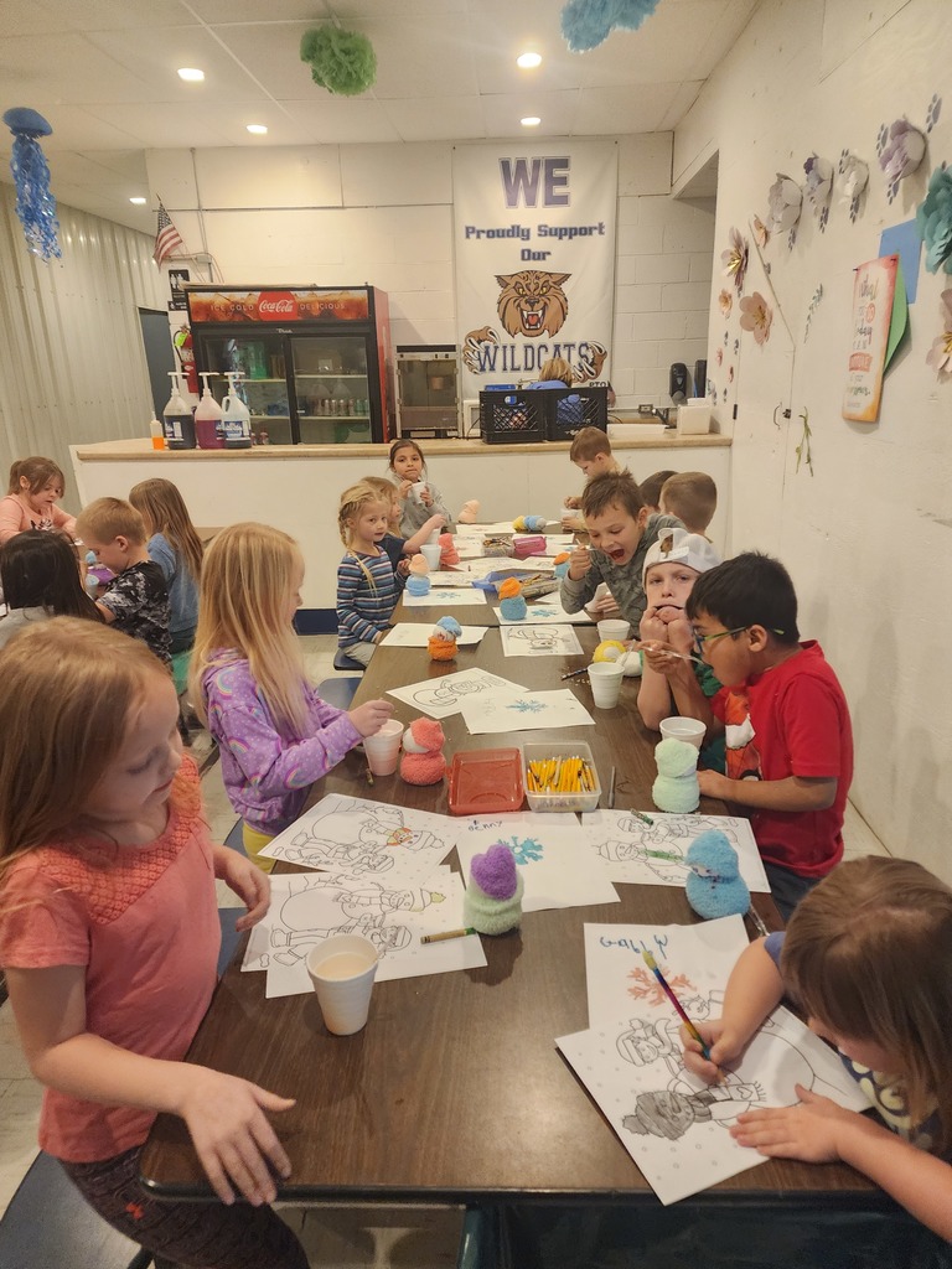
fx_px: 843
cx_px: 476
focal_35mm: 23
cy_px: 634
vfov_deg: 73.9
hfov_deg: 58.9
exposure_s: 1/120
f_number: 1.8
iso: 800
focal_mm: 6.4
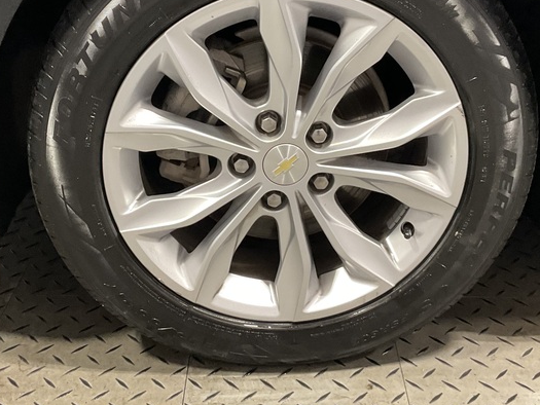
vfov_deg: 27.4
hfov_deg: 36.1
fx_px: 827
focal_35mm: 53
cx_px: 252
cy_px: 145
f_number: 1.8
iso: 160
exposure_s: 1/50
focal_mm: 3
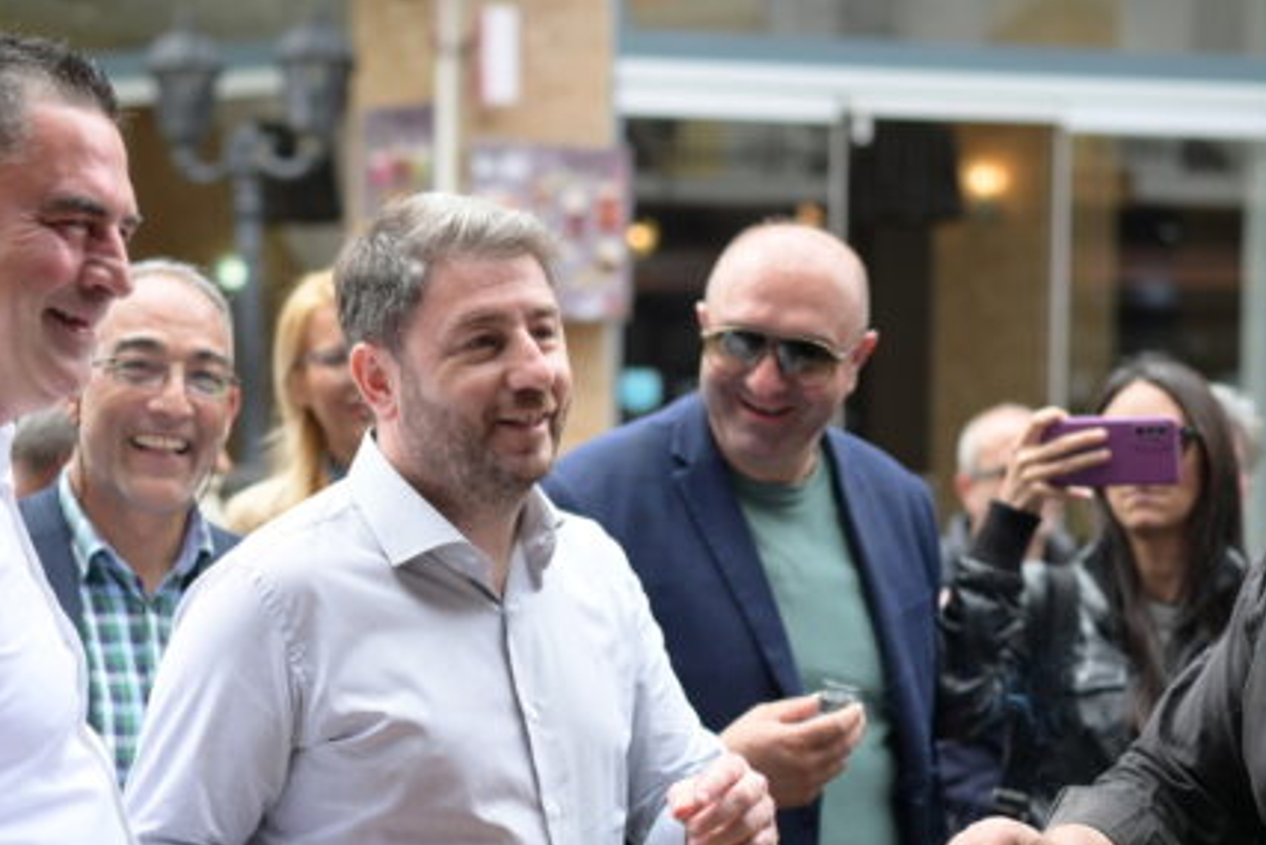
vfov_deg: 18.1
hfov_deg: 27.0
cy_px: 586
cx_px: 590
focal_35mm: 75
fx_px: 2638
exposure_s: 1/3200
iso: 640
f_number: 2.5
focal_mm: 50
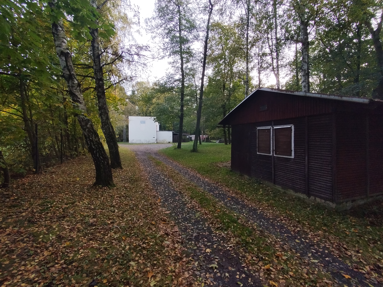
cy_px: 144
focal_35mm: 16
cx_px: 192
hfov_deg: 94.5
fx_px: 177
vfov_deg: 78.1
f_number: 2.2
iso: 50
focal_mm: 1.65
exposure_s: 1/177
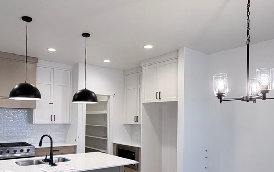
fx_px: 217
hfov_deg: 63.6
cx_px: 101
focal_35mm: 29
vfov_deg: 42.6
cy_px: 116
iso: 200
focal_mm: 2.22
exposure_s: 1/120
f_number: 2.2
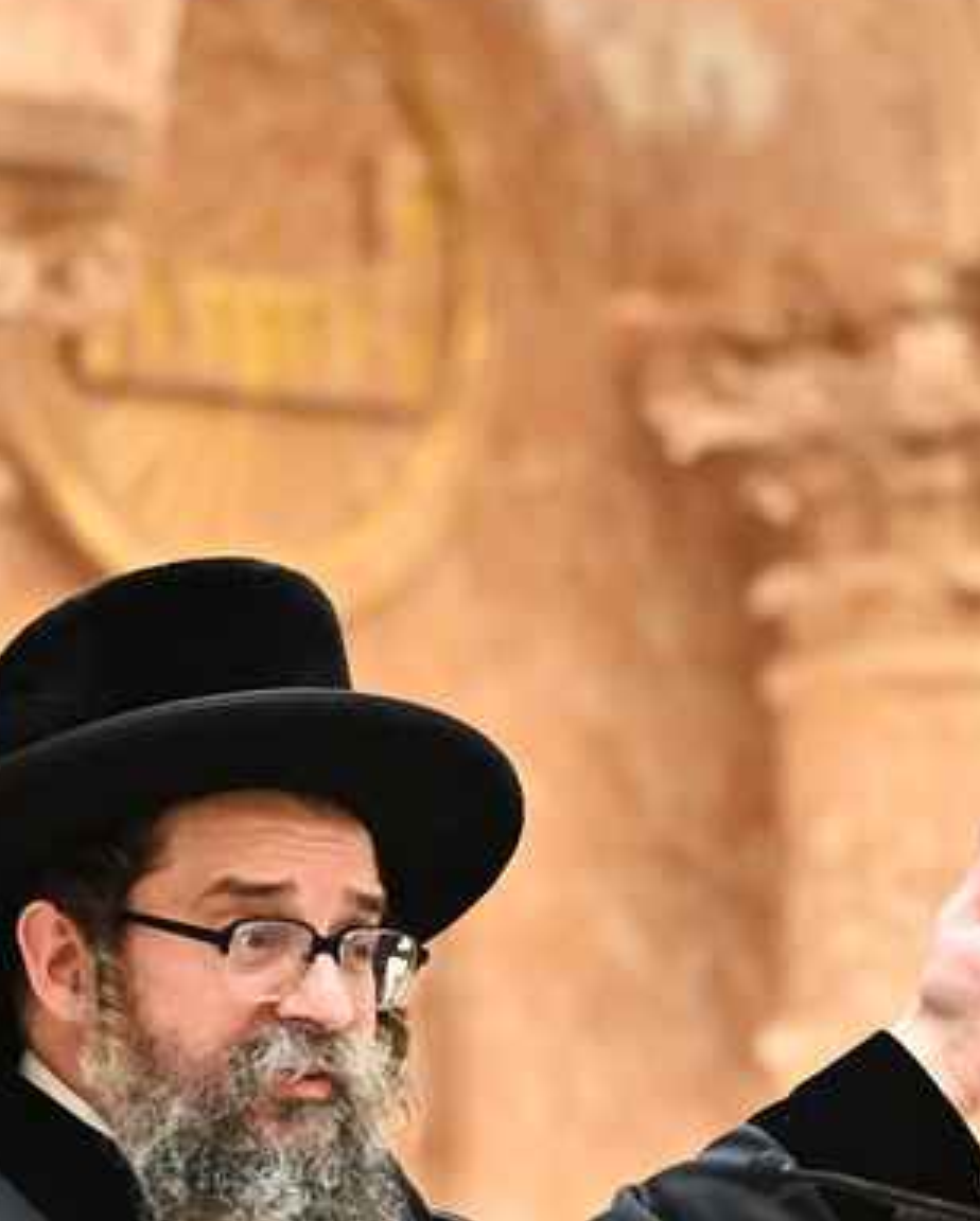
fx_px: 24723
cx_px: 318
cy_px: 1229
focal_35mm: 683
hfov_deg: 2.3
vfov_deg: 2.8
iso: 2000
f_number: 4
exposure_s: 1/200
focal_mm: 200
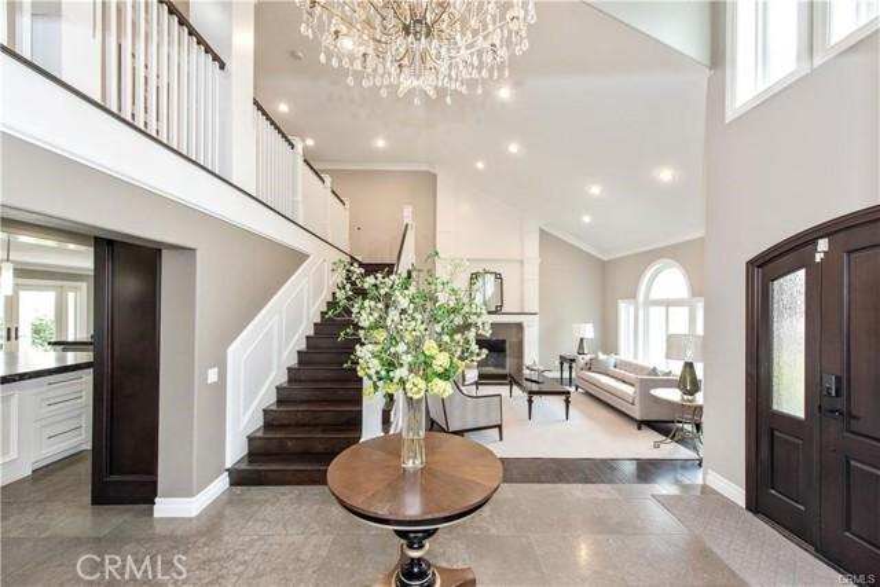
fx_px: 342
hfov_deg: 104.2
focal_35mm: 14
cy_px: 294
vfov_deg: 81.2
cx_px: 440
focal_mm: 14
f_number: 5
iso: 800
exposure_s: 1/100
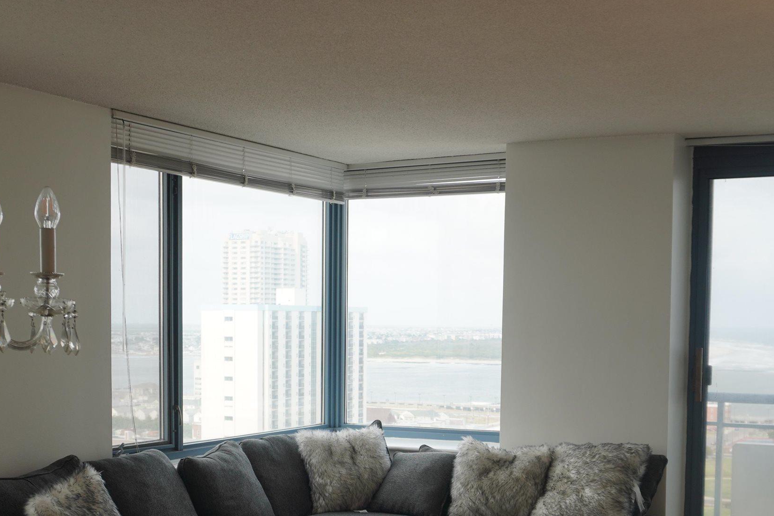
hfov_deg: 35.6
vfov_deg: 23.8
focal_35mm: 56
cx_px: 333
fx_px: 1204
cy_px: 411
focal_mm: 20
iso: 100
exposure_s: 1/125
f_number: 5.6
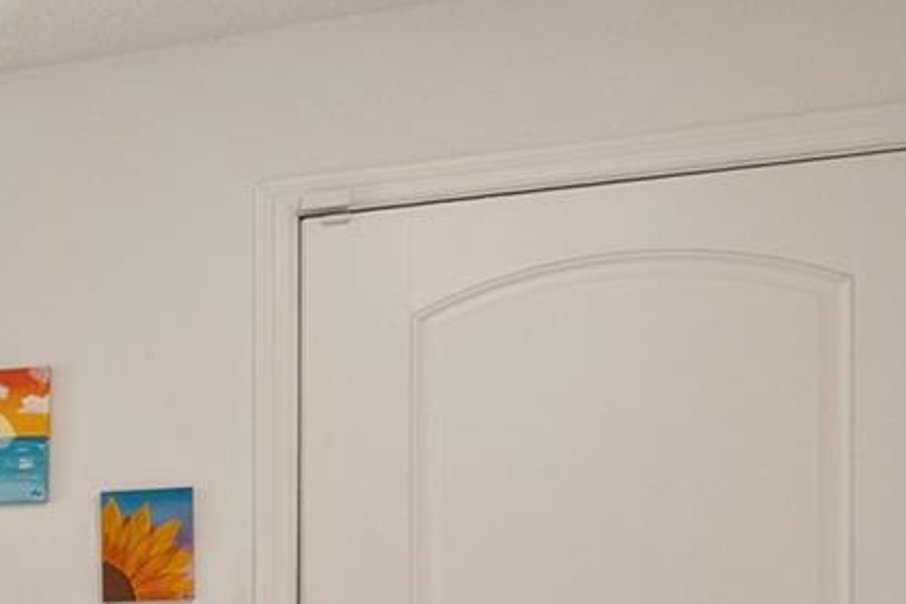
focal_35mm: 61
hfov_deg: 22.6
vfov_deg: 20.9
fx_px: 1535
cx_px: -636
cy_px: 701
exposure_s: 1/50
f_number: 8
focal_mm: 16
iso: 500
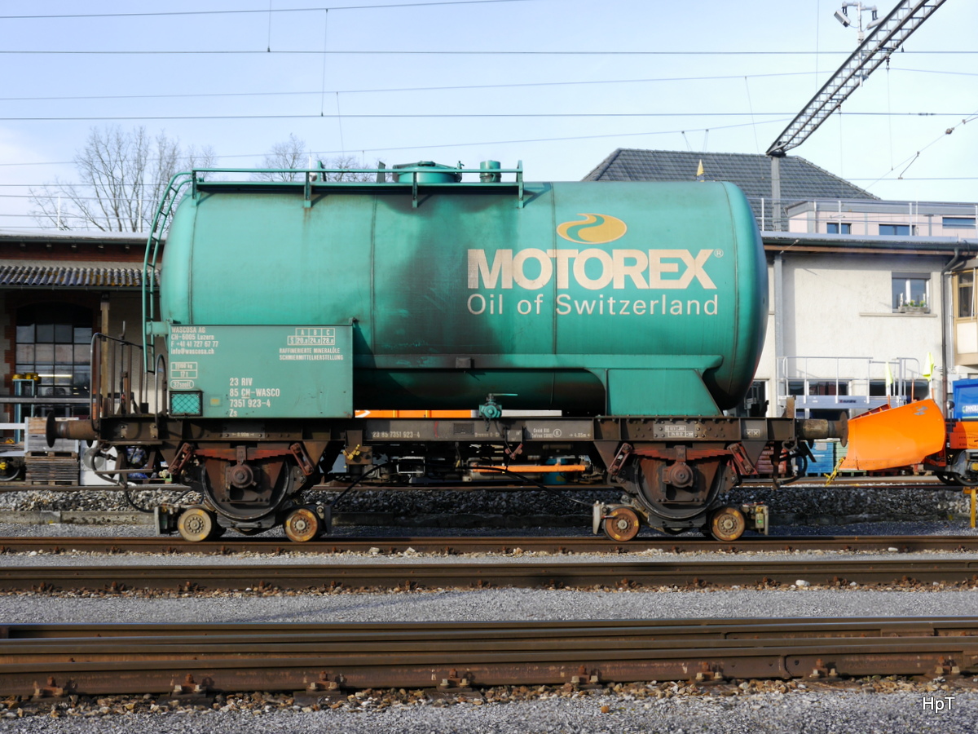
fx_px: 1582
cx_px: 489
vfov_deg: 26.1
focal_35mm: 56
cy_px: 367
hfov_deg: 34.3
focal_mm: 28
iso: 160
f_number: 6.3
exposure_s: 1/200
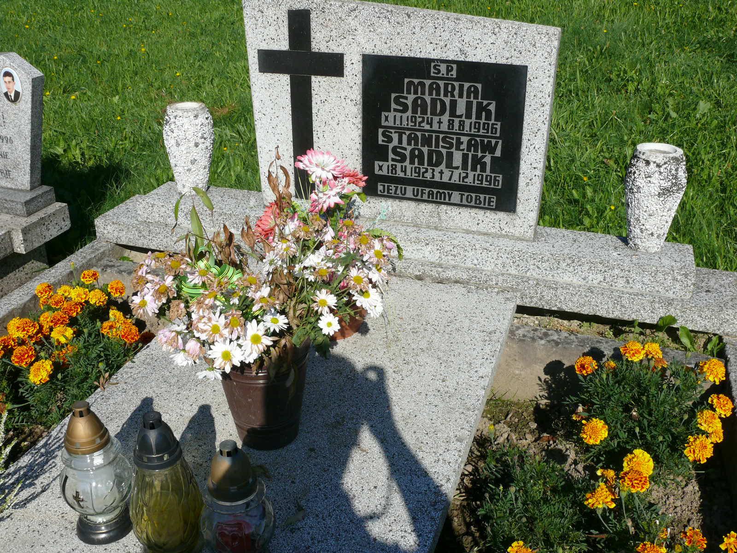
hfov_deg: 52.6
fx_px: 745
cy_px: 276
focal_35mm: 35
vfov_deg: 40.7
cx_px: 368
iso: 100
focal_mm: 7.4
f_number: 7.1
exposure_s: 1/500
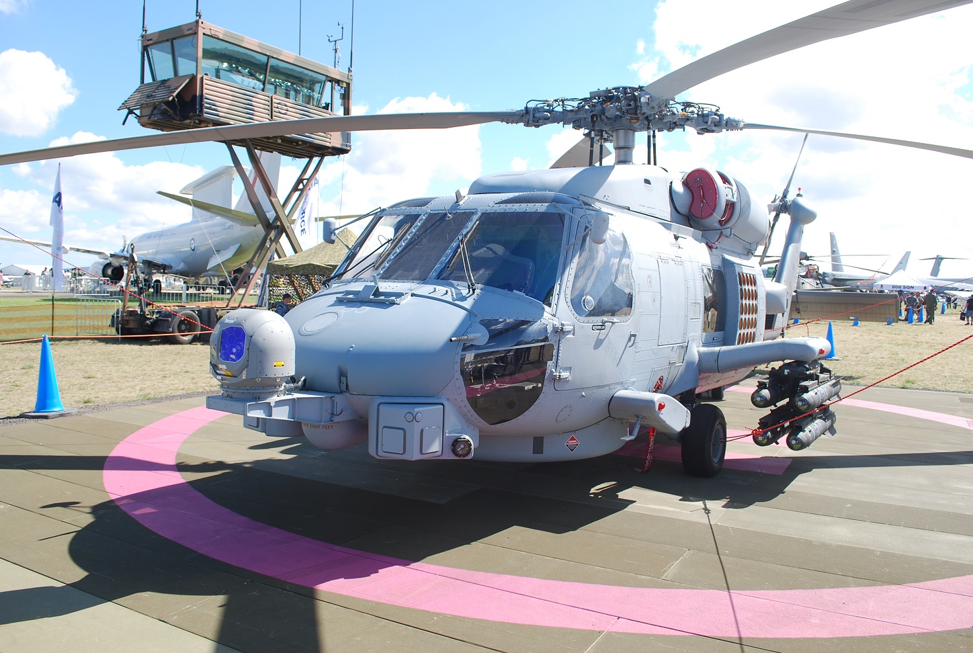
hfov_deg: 67.3
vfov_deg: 48.1
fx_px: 731
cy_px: 326
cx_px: 486
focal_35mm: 27
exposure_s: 1/200
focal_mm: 18
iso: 100
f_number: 7.1
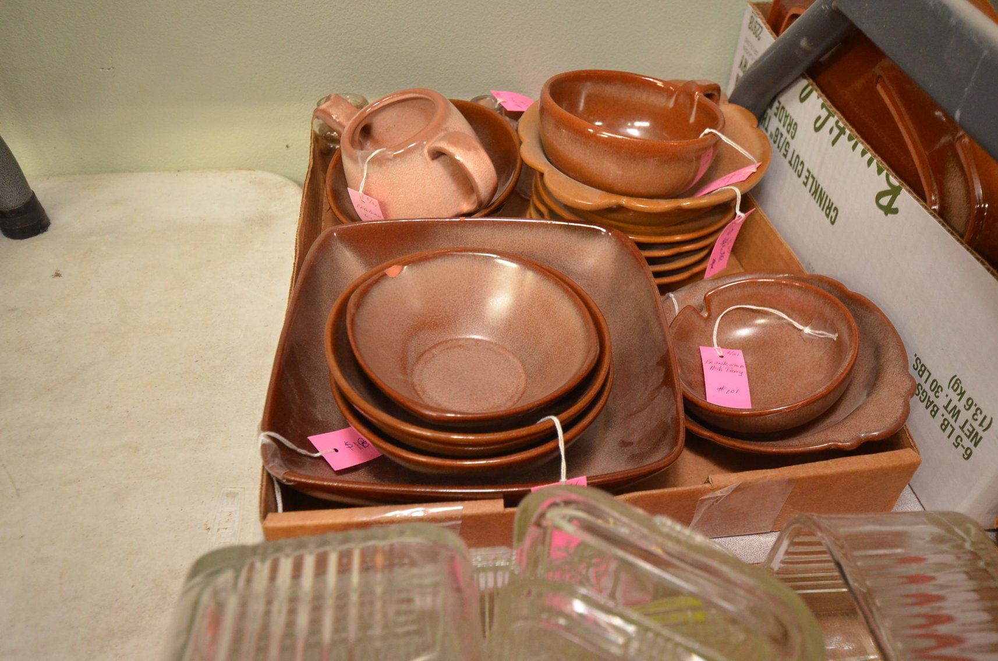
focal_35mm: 27
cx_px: 499
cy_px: 330
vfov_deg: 47.7
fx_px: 747
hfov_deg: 67.5
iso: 1600
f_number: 4.2
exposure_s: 1/60
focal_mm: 18
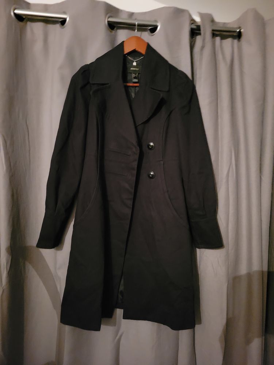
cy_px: 182
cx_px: 137
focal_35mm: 26
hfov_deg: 53.1
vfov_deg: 67.3
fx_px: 274
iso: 2500
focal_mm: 5.4
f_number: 1.8
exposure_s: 1/10
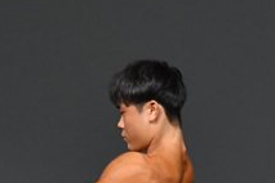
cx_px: 189
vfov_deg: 1.1
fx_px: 9578
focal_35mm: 1254
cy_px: 316
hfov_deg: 1.6
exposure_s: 1/400
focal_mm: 230
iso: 4000
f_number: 5.6
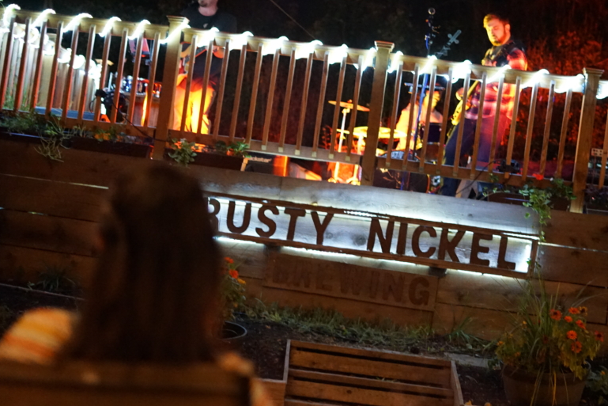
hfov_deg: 30.0
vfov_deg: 20.3
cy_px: 193
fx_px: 1132
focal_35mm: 67
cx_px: 361
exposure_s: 1/60
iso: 6400
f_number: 2
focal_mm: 50
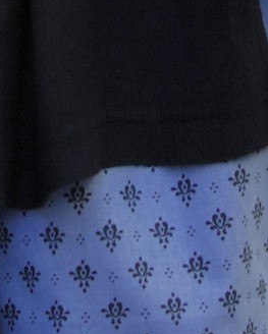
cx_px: -8
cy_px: -847
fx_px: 9707
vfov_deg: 2.0
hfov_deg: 1.6
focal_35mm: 980
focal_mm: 95
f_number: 4.5
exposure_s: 1/250
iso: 100
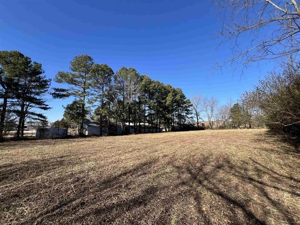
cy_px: 112
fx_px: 113
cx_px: 150
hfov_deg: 106.2
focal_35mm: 13
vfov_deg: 89.9
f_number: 1.8
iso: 32
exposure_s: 1/881
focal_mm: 1.57
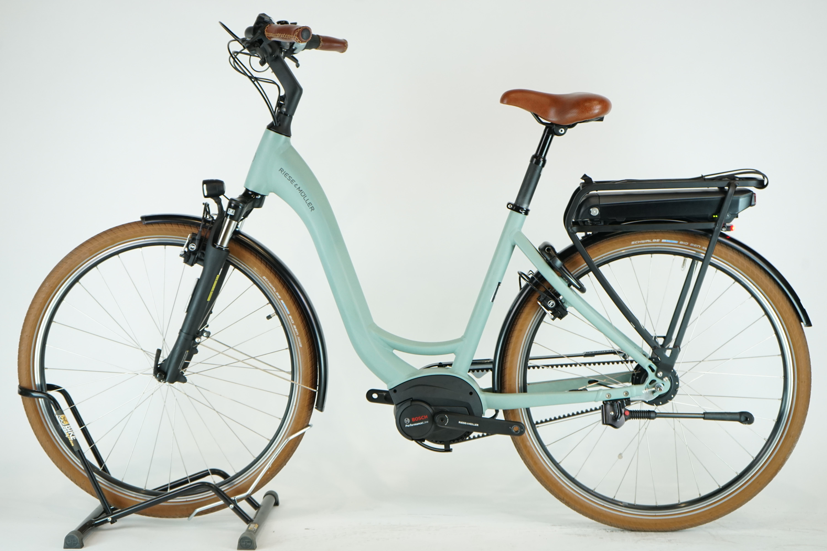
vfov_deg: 22.6
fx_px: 1378
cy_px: 276
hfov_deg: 33.4
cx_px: 414
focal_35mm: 60
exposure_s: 1/200
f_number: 5.6
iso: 1250
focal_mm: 60
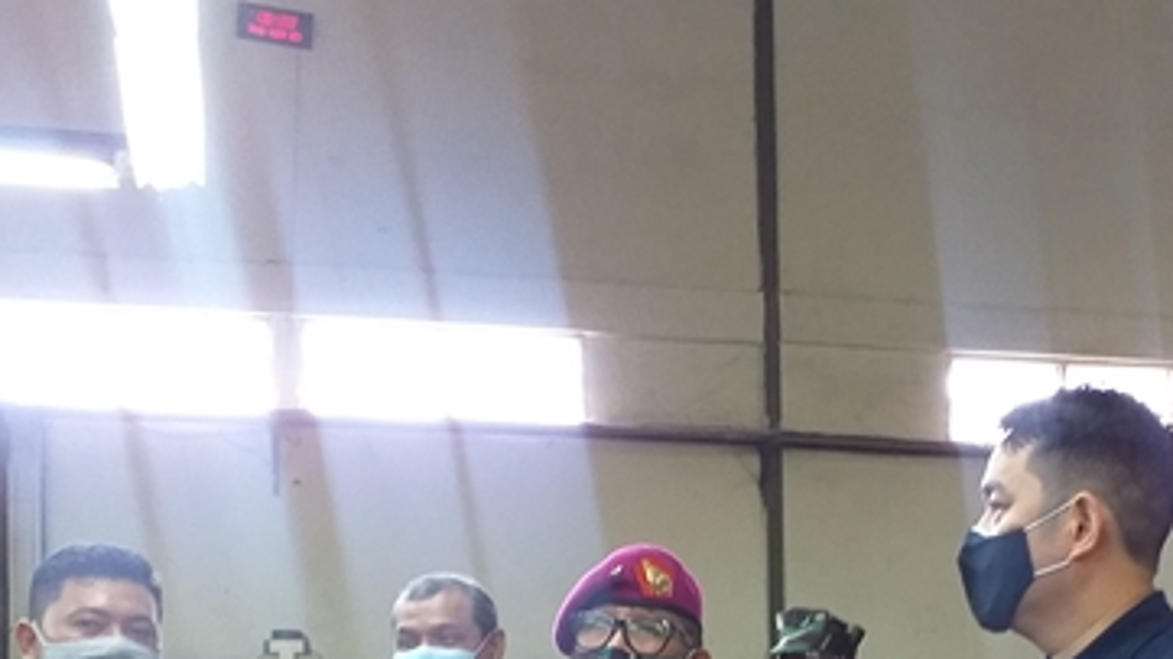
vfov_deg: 20.4
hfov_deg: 37.1
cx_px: 845
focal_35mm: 55
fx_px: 1711
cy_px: 794
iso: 200
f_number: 1.9
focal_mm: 3.6
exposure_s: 1/33
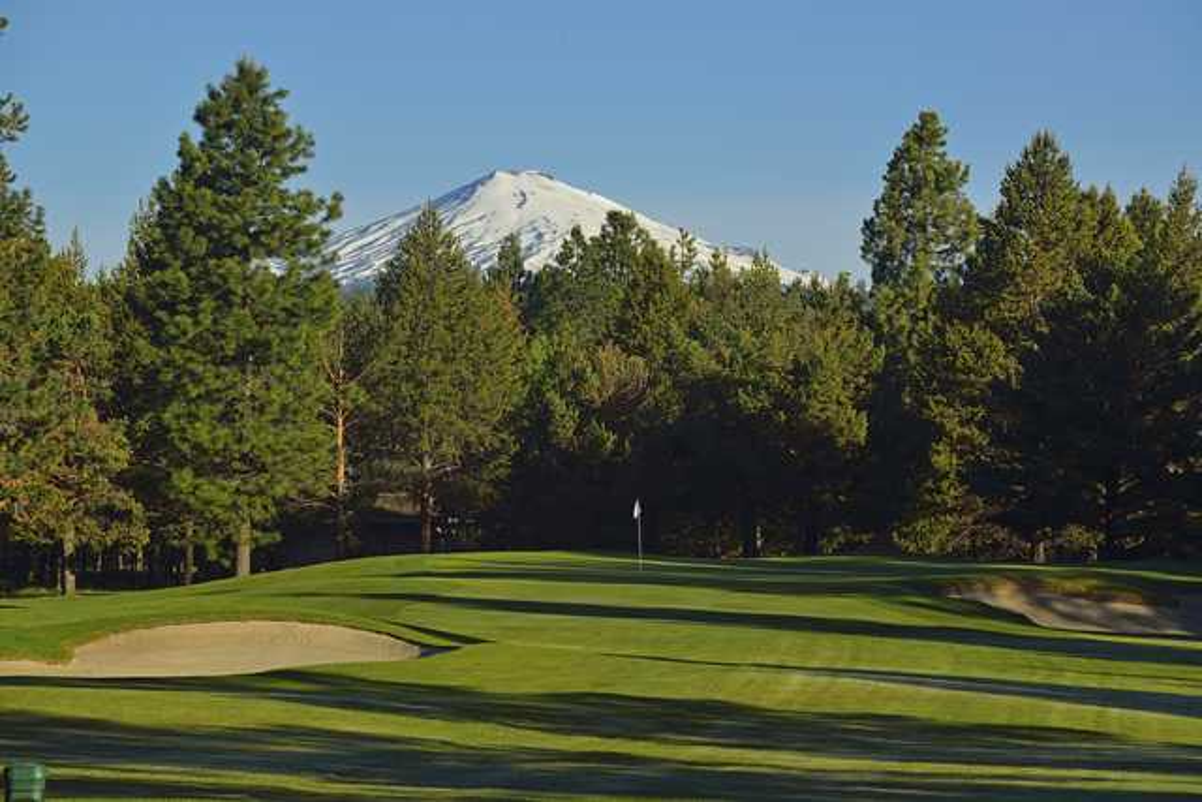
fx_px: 5343
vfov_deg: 8.6
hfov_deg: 12.8
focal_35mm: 160
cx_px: 601
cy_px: 401
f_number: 11
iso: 250
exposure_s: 1/500
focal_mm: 160
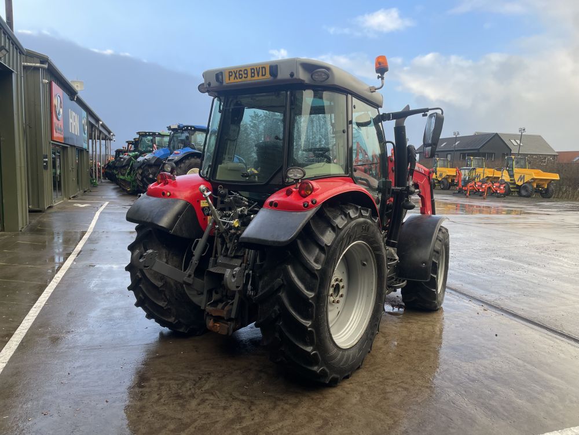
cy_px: 218
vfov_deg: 53.1
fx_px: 435
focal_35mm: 26
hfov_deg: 67.3
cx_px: 290
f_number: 1.6
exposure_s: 1/433
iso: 32
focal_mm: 4.2
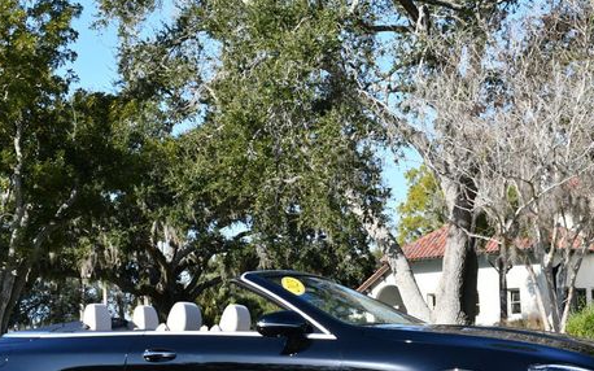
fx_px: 1246
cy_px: 256
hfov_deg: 26.8
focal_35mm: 77
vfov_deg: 16.9
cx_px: 300
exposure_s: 1/250
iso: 140
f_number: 8
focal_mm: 27
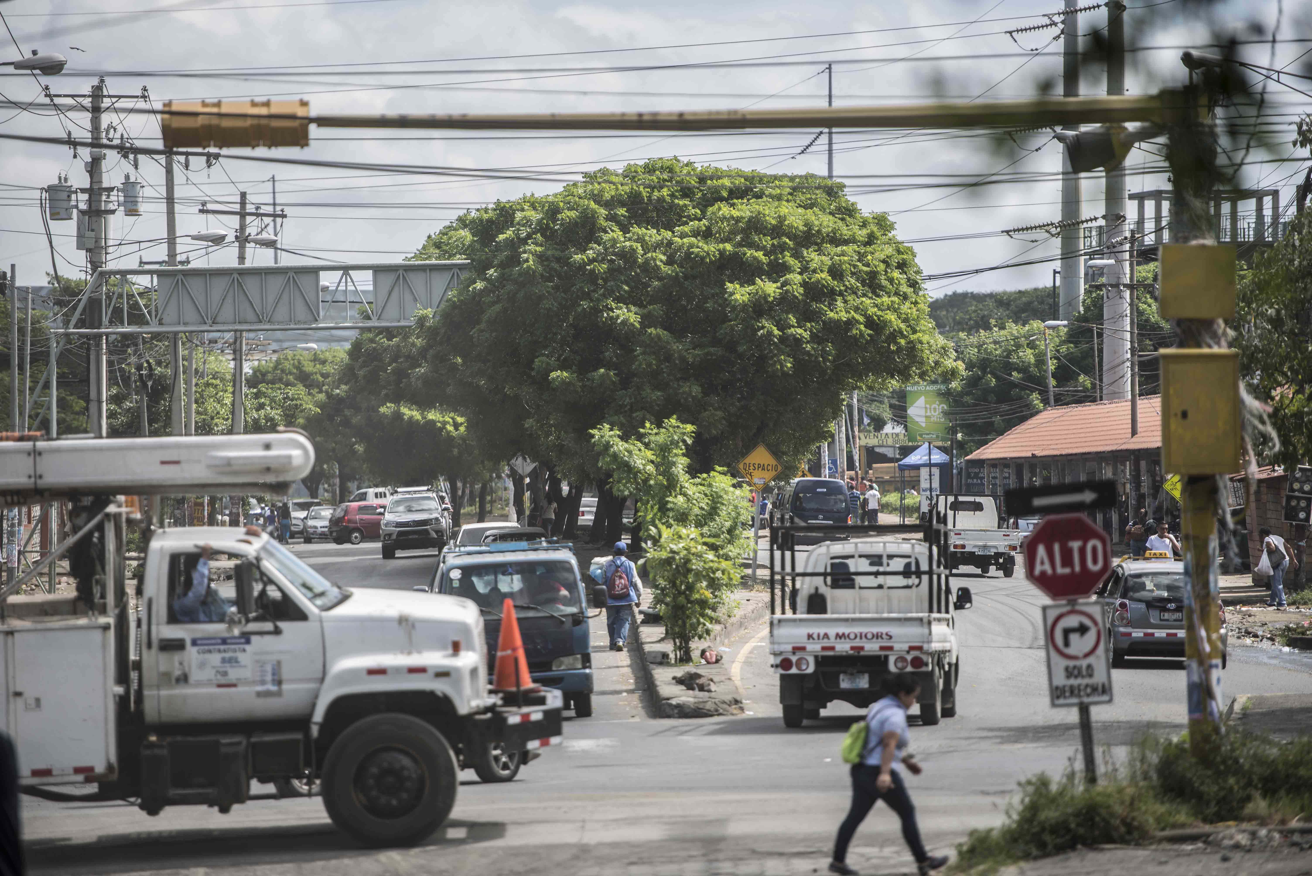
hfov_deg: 11.1
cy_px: 438
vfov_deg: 7.4
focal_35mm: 185
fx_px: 6744
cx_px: 656
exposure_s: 1/500
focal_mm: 185
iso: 50
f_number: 2.8
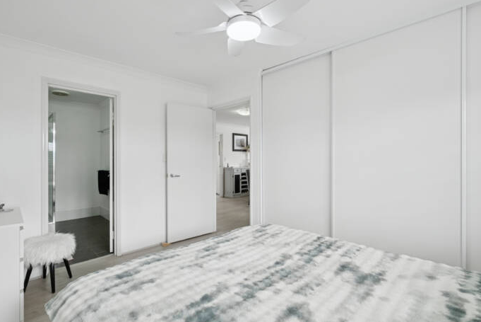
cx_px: 216
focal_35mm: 17
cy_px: 159
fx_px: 227
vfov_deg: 70.5
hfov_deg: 92.9
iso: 100
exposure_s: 1/8
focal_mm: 14
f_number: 8
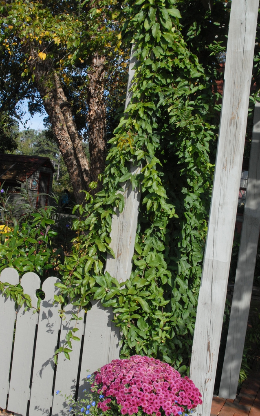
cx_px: 138
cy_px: 208
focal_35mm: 43
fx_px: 487
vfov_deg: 46.2
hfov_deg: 29.9
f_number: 10
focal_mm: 28
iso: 400
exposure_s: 1/350
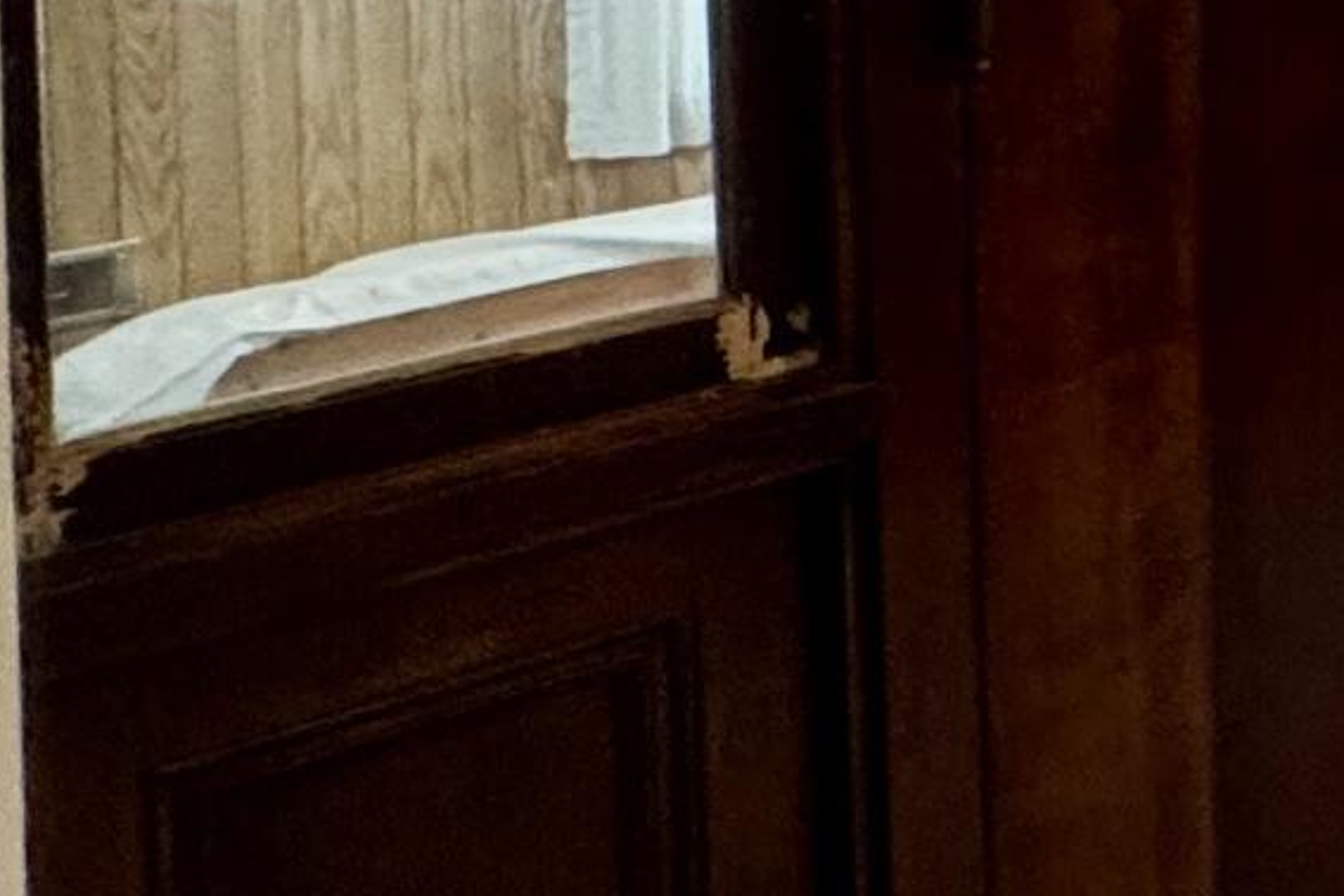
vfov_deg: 16.0
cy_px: -526
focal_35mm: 77
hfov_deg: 15.5
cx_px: 3141
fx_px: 2874
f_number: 2.2
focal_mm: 2.22
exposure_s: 1/60
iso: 250
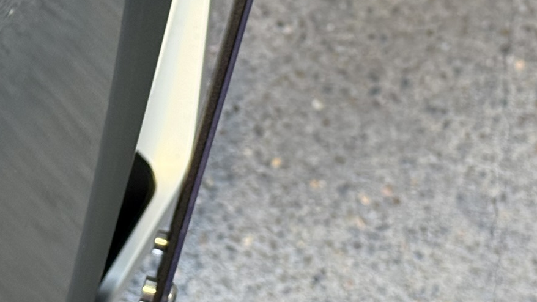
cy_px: 50
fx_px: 1737
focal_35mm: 122
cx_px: 212
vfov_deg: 9.9
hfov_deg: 17.6
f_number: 1.78
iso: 200
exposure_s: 1/120
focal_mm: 6.76
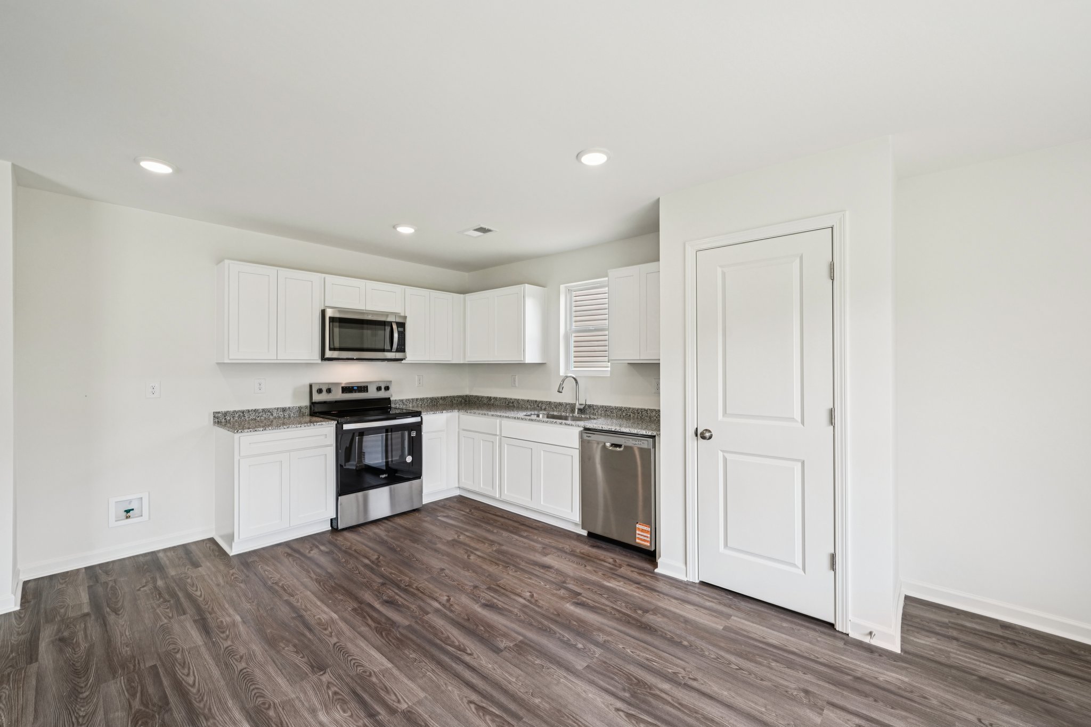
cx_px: 546
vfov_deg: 81.2
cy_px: 364
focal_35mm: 14
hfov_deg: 104.3
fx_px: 424
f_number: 8
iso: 400
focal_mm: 14
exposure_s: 1/60
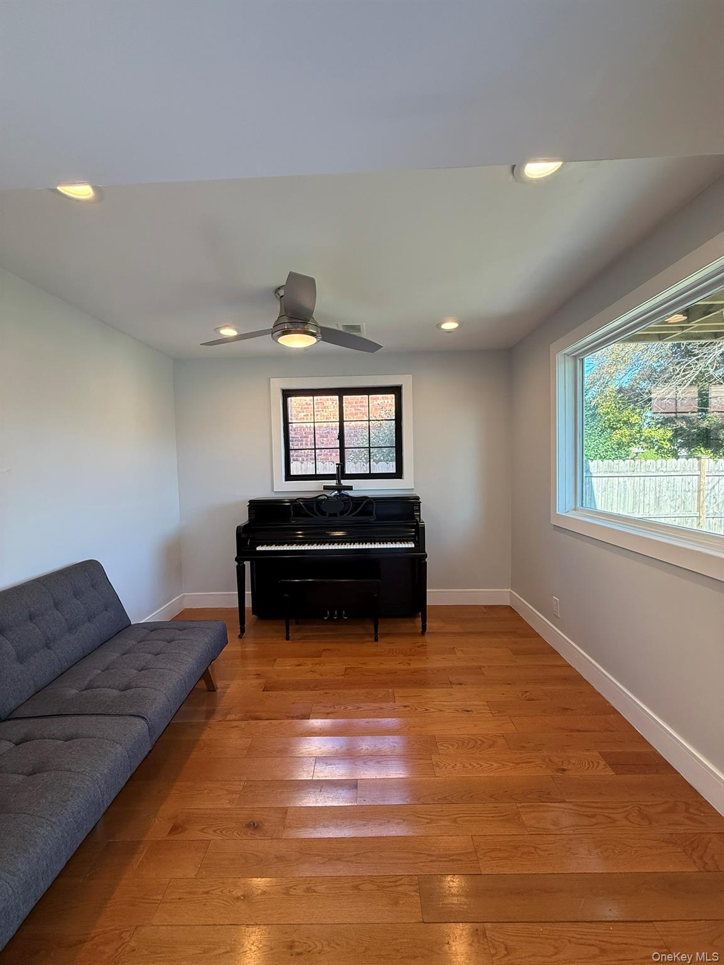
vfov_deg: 102.1
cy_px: 482
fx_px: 390
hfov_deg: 85.7
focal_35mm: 14
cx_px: 362
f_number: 2.2
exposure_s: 1/120
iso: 125
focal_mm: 2.22
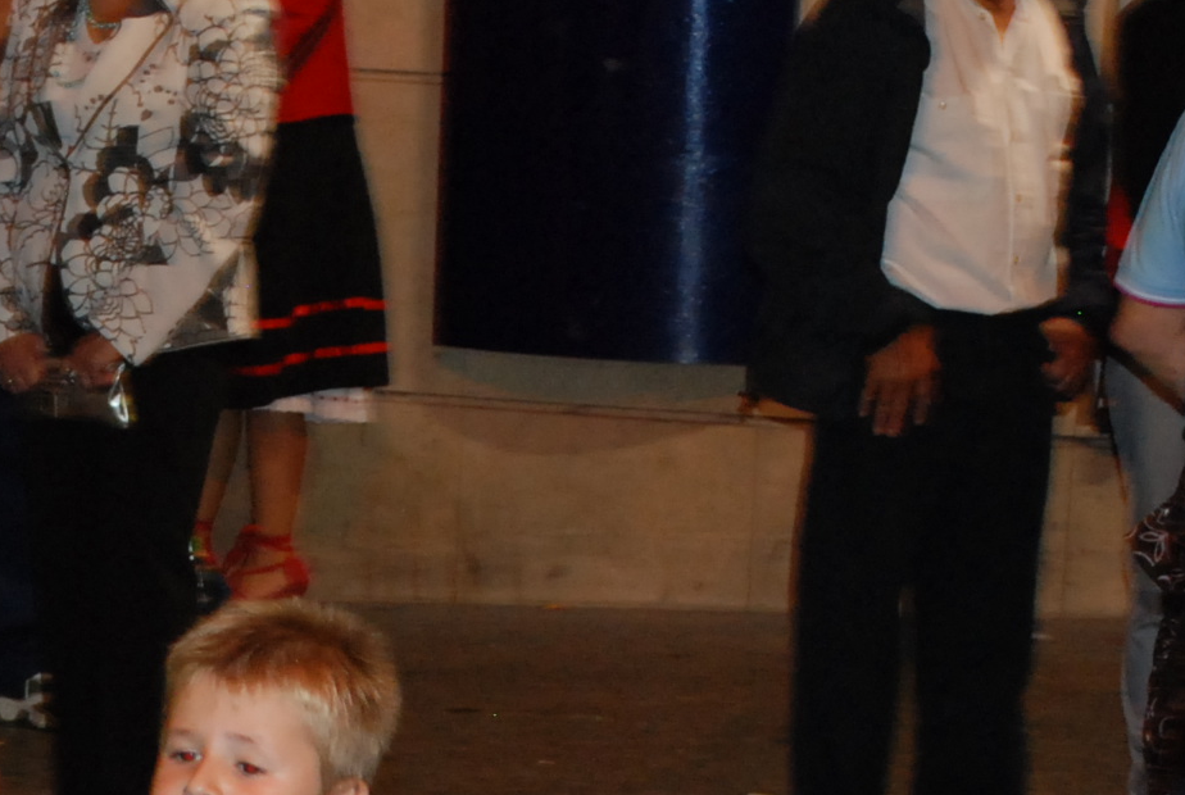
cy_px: 913
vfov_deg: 8.3
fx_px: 5427
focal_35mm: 165
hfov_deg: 12.4
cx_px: 362
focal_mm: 35
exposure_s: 1/30
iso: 800
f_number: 4.5
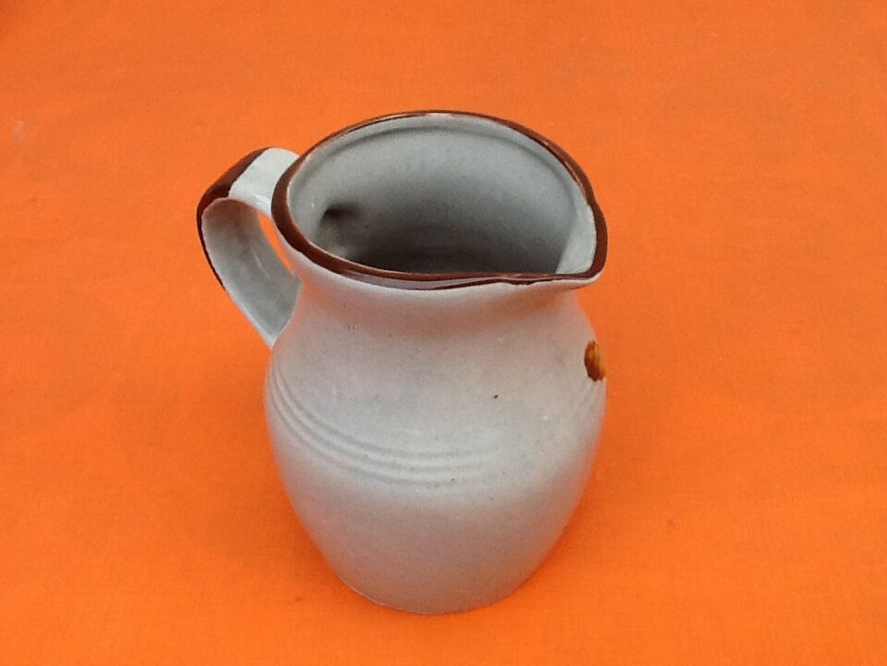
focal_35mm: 44
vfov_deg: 32.9
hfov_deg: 42.9
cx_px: 444
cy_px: 333
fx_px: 1127
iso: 64
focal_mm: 2.03
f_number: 2.4
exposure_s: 1/100
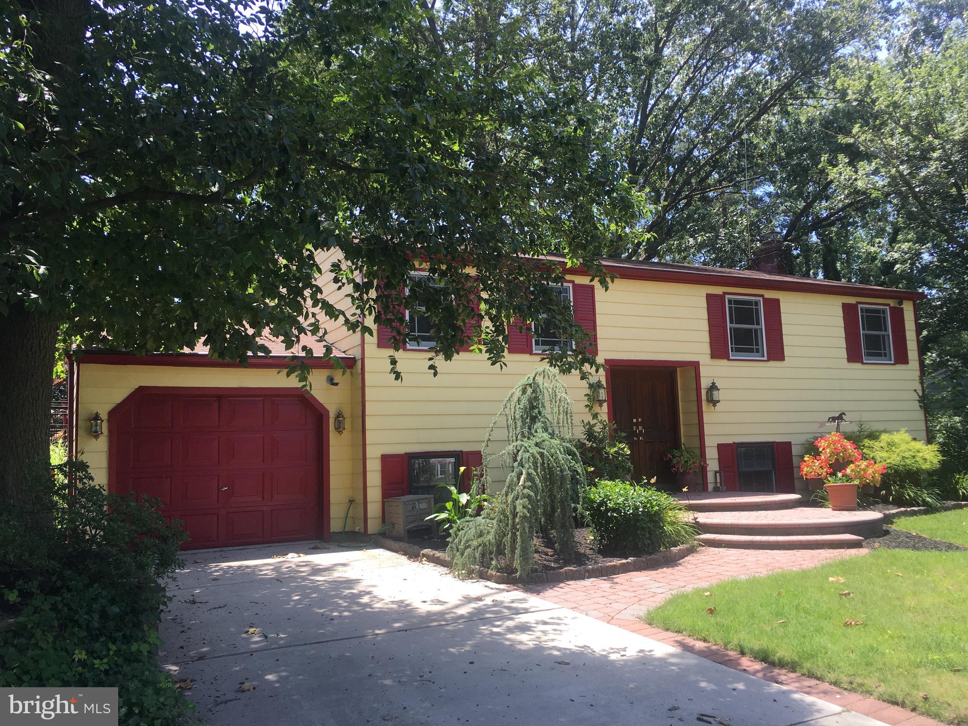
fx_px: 811
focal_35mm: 29
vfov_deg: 48.2
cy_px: 363
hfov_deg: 61.7
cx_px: 484
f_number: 2.2
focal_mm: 4.15
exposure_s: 1/466
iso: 25
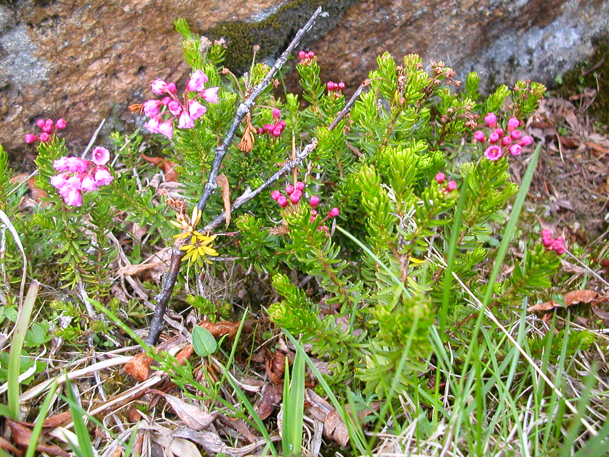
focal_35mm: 37
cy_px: 228
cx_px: 304
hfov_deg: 50.1
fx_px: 651
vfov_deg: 38.7
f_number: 2.7
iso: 100
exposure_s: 1/79.9
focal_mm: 5.6
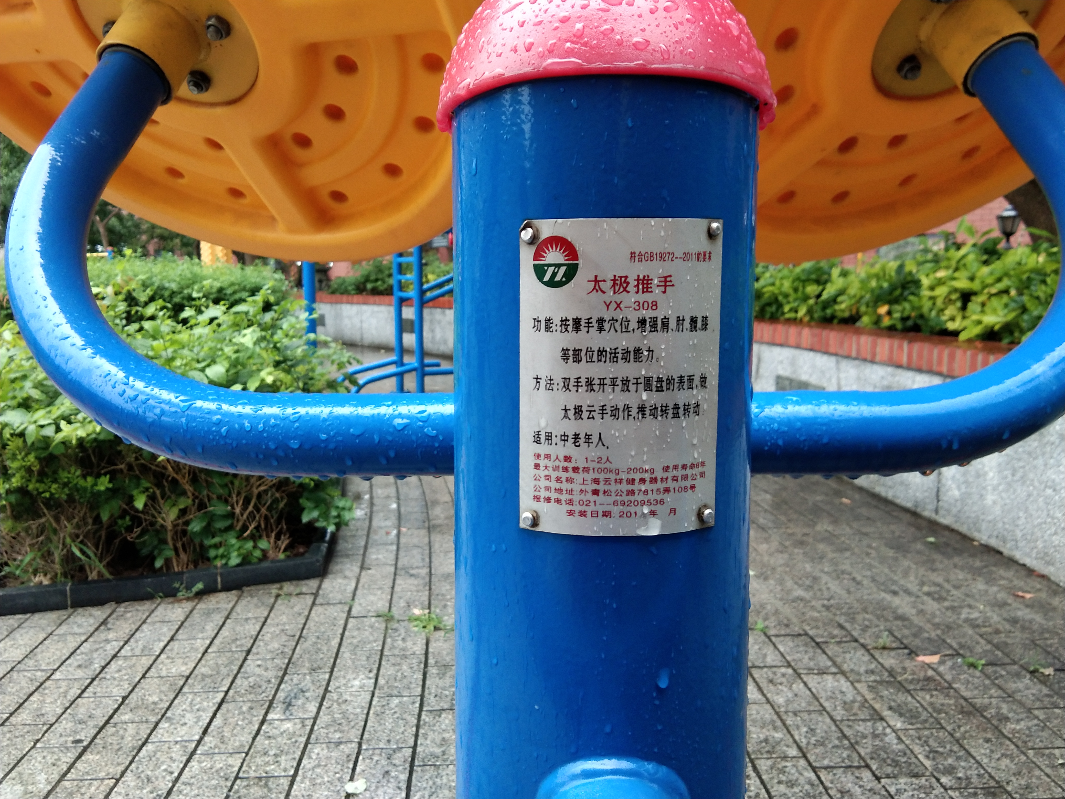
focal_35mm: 31
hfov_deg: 58.4
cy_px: 400
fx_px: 954
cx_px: 532
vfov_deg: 45.4
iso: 250
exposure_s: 1/33.3
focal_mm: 3.69
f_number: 2.2
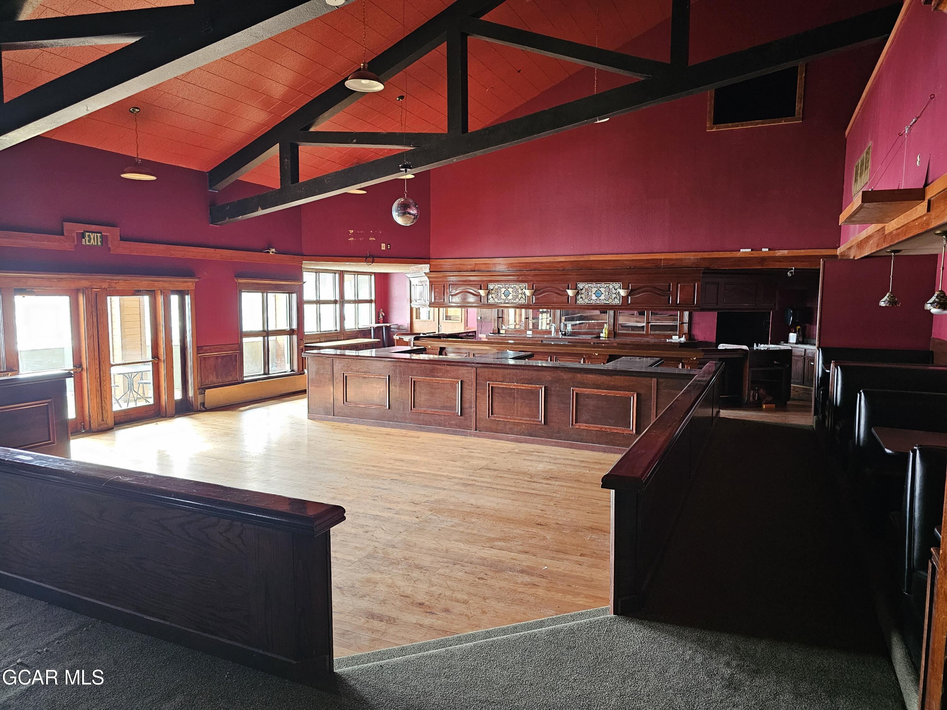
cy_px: 355
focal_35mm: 23
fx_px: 629
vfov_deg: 58.9
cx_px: 474
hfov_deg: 73.9
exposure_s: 1/24
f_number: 1.7
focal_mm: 6.3
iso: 800
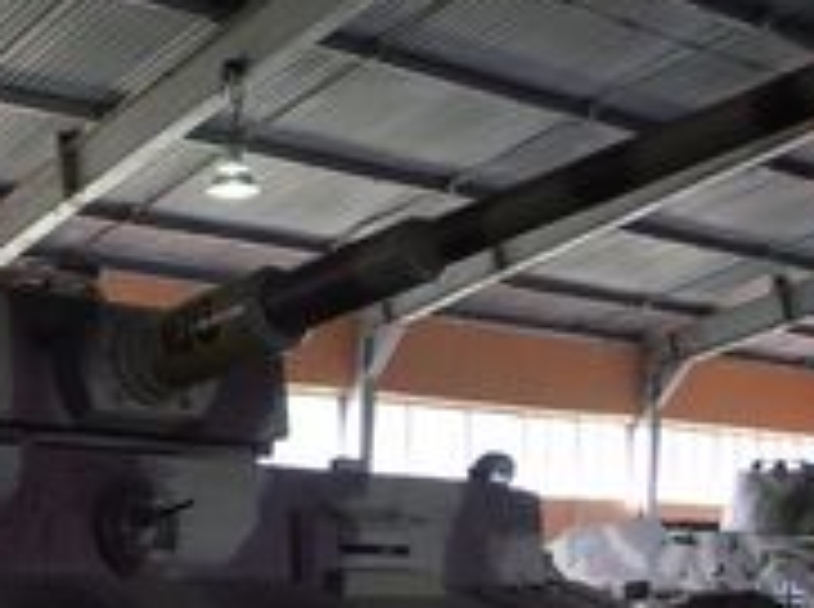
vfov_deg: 23.4
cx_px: -22
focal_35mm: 62
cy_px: 437
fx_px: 1455
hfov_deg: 29.0
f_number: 2.8
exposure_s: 1/15
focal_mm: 7.2
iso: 100
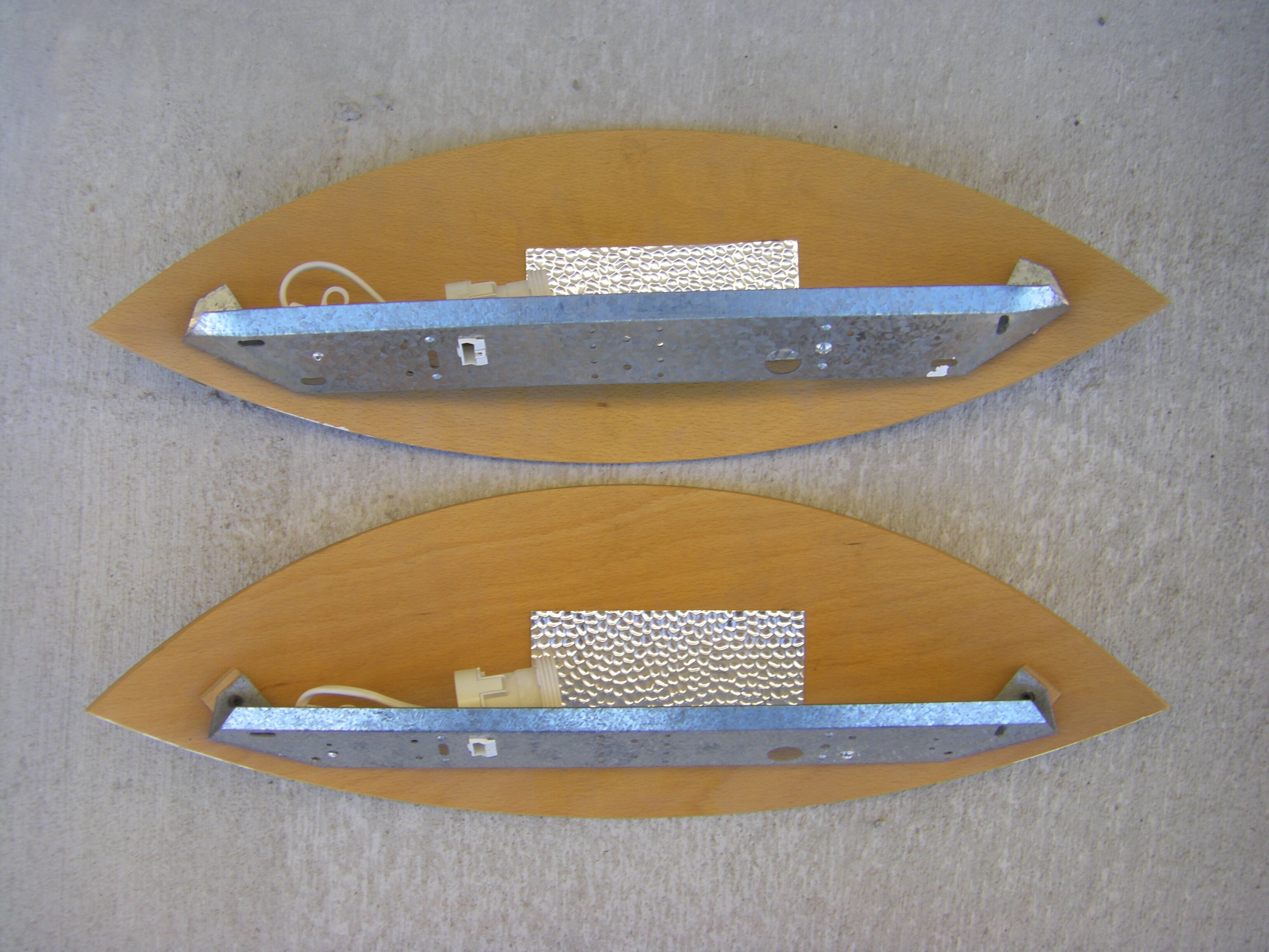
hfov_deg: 49.0
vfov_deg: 37.7
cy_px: 476
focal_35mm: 38
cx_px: 634
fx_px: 1393
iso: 64
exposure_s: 1/80
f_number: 3.5
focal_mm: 6.3
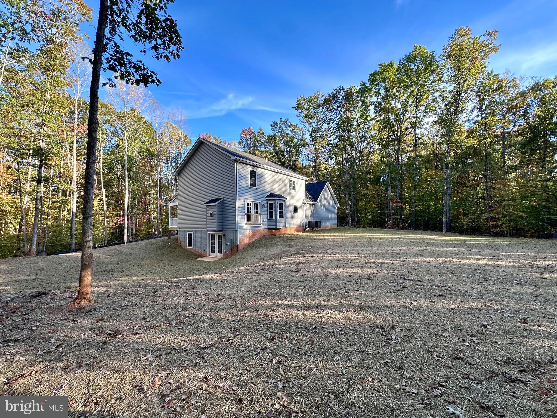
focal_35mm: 14
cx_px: 278
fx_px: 225
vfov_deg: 85.7
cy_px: 209
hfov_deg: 102.1
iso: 40
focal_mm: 2.22
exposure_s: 1/205
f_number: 2.2
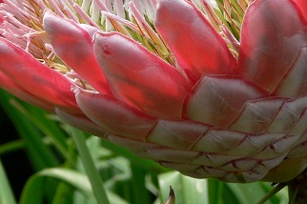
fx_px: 3416
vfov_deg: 3.4
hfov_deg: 5.1
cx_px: 190
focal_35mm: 401
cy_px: -36
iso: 80
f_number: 5.6
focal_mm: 32.8
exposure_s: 1/200
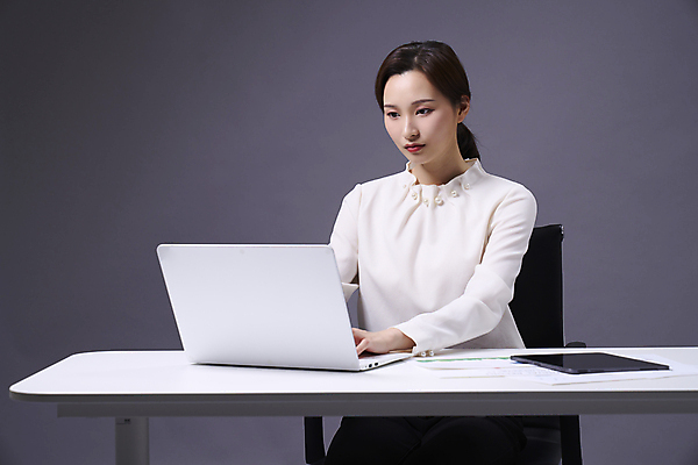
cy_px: 232
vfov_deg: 19.5
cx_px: 349
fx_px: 1357
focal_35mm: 70
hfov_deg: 28.8
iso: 160
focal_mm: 70
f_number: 5.6
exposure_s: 1/125
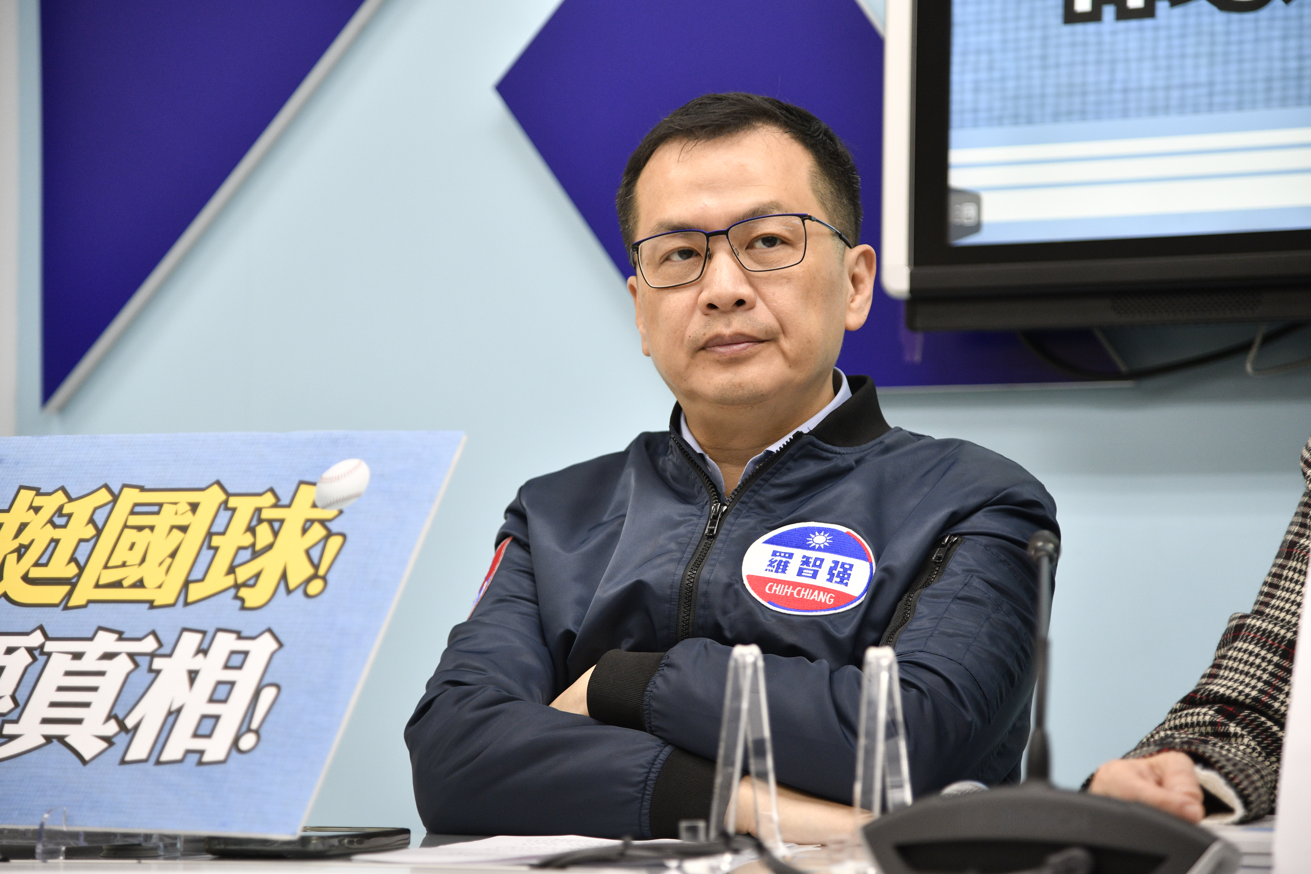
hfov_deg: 19.5
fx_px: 3823
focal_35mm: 105
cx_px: 656
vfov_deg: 13.0
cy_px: 437
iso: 1250
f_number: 4.8
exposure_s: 1/180
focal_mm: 105
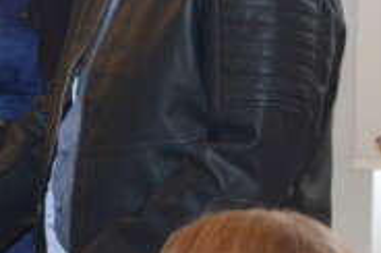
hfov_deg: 8.9
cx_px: -101
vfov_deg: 6.0
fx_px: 2411
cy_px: 0
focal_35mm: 228
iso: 900
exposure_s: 1/60
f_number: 4.5
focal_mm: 35
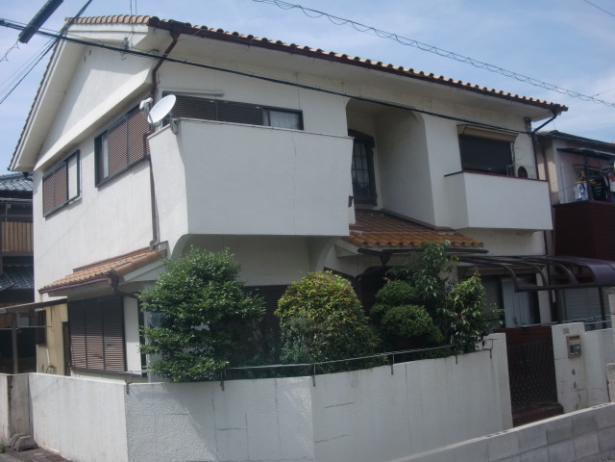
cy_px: 231
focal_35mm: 38
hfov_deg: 49.0
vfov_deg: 37.7
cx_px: 308
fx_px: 675
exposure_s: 1/500
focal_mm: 6.66
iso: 64
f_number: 3.9
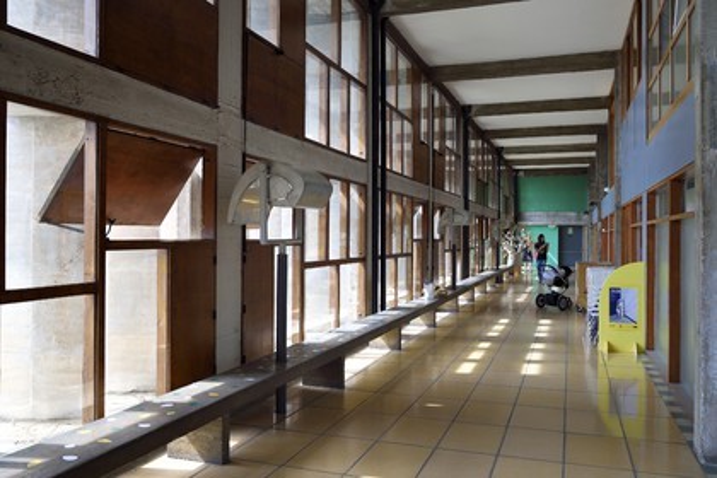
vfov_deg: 41.1
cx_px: 358
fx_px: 637
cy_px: 239
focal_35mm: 32
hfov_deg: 58.7
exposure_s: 1/60
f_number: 7.1
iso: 200
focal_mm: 32
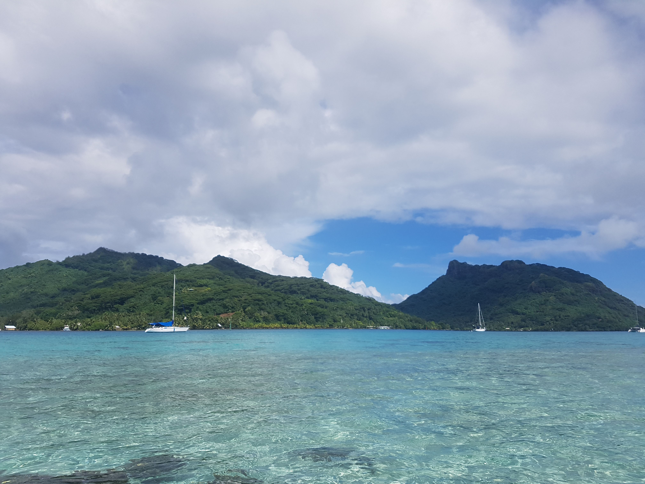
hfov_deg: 67.3
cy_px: 242
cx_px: 322
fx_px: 484
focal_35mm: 26
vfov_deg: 53.1
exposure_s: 1/6048
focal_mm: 4.2
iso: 50
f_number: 1.7
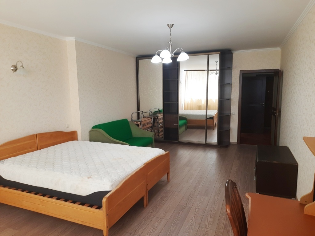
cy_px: 118
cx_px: 158
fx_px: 227
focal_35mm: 25
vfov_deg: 54.9
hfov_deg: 69.4
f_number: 2
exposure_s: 1/50
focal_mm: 4.6
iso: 64
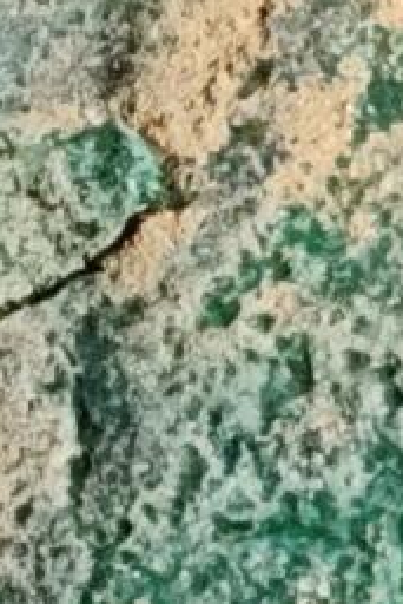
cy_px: 118
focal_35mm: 694
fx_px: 11637
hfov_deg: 2.0
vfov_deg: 3.0
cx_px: -452
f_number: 2
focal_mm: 9
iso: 320
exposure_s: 1/100
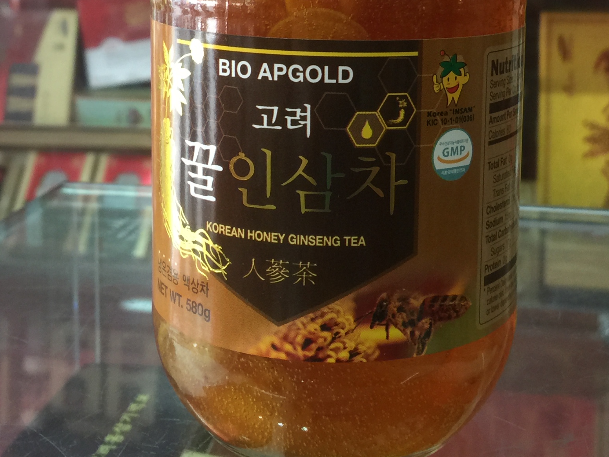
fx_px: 1073
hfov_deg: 31.6
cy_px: 45
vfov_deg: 23.4
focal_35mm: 61
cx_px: 347
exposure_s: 1/17
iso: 50
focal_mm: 4.15
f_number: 2.2
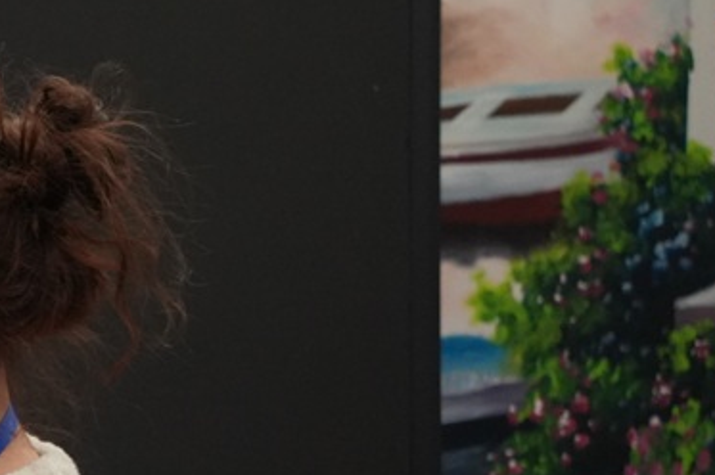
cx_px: -311
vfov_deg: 5.2
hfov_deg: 7.7
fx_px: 5258
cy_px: 272
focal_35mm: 265
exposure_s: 1/160
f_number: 4
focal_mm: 76
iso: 4000
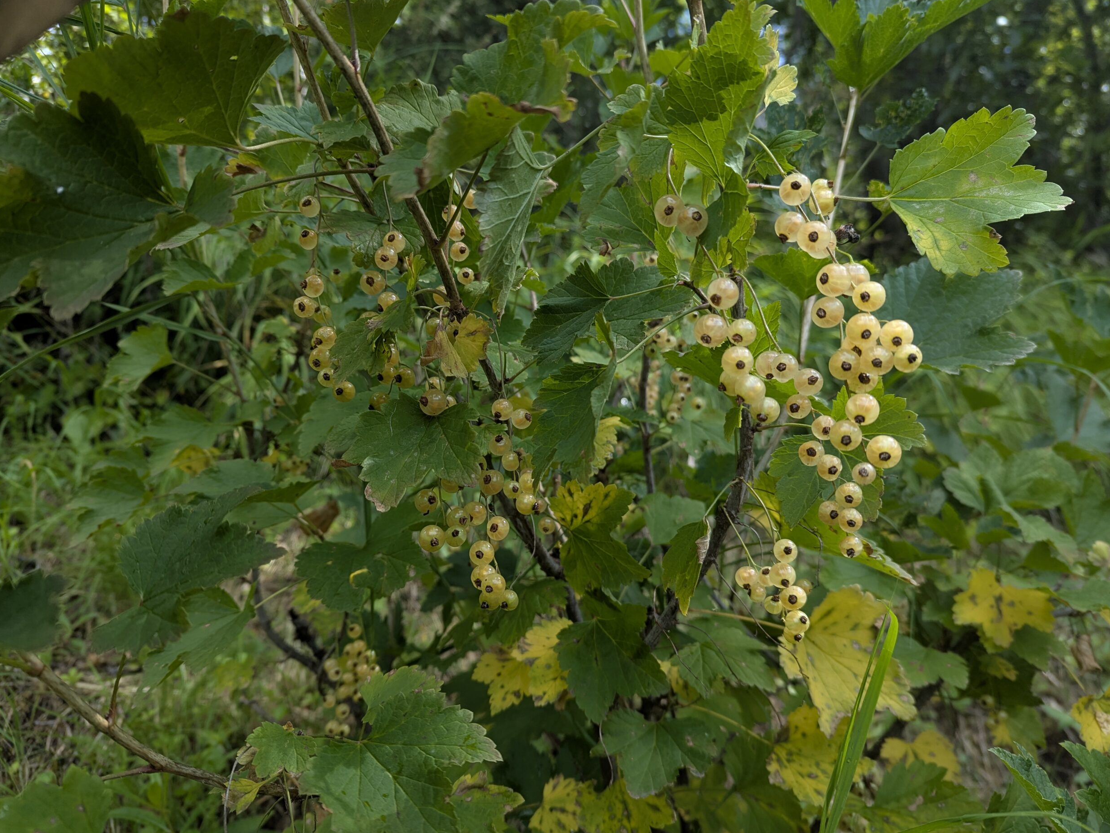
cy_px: 411
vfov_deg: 54.9
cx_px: 540
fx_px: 802
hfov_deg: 69.4
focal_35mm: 25
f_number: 1.85
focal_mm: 6.81
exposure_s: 1/410
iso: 37
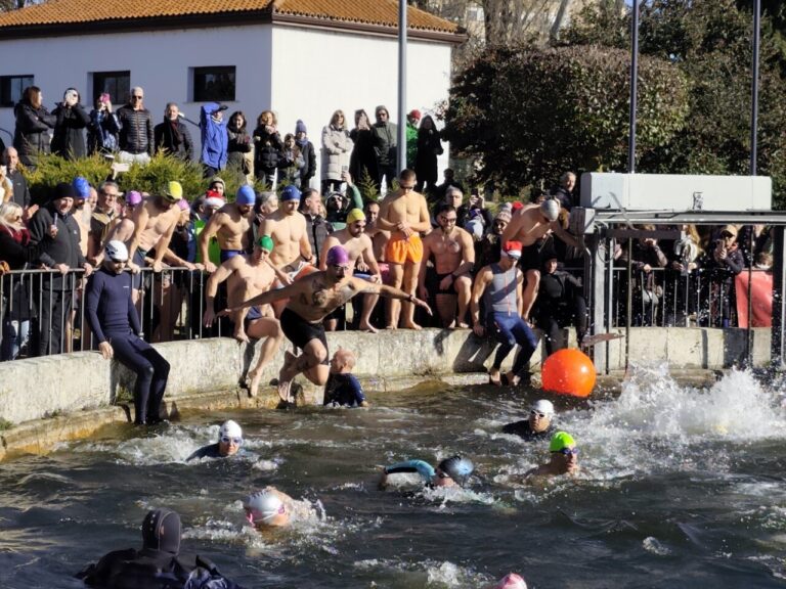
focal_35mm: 92
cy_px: 294
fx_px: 2089
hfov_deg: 21.3
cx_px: 393
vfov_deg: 16.1
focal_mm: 6.19
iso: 50
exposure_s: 1/1442
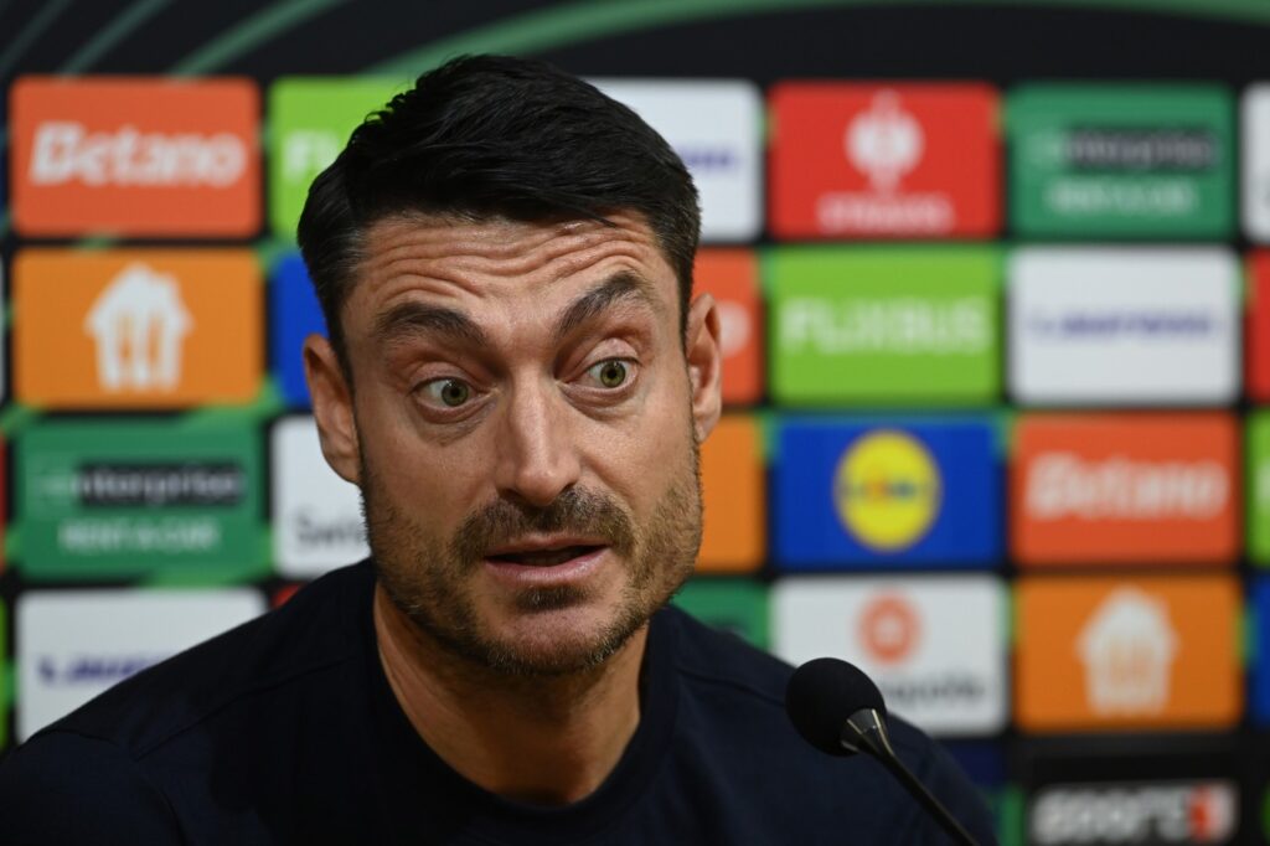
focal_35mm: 300
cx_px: 635
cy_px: 423
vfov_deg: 4.6
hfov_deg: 6.9
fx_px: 10579
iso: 2500
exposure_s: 1/500
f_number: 5.6
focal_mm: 300
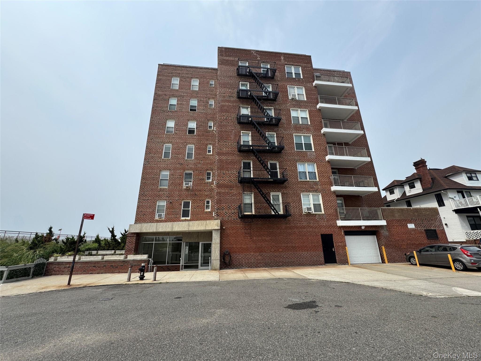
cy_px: 180
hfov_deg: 102.1
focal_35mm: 14
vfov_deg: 85.7
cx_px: 240
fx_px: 195
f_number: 2.2
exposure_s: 1/1178
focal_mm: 2.22
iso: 50
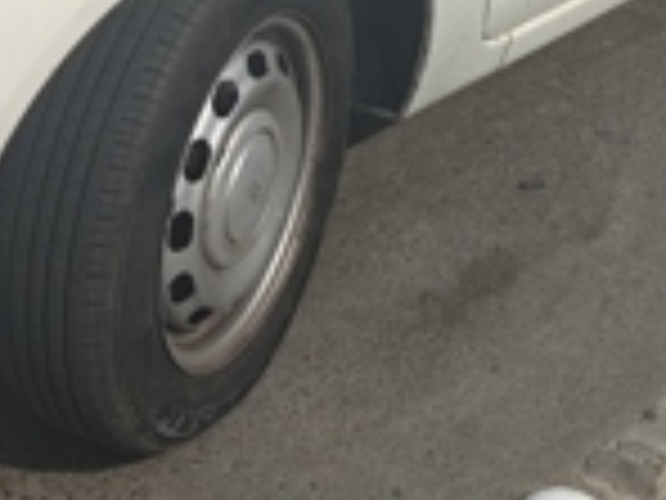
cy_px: -284
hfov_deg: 21.0
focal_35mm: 93
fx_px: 1789
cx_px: 238
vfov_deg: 14.6
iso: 50
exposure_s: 1/2895
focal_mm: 6.06
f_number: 1.6
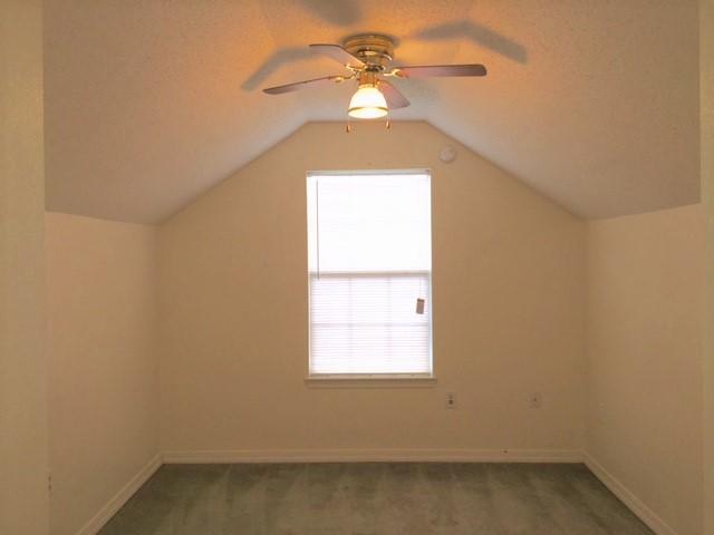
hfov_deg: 61.7
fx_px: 598
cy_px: 268
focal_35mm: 29
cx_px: 357
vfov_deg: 48.2
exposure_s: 1/71
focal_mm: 4.15
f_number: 2.2
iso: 25
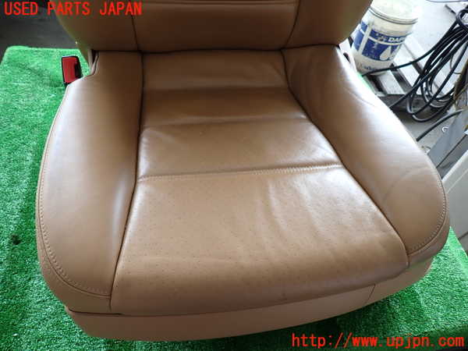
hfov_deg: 69.4
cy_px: 176
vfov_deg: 54.9
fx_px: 338
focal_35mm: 25
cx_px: 234
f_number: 2
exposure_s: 1/100
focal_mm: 4.5
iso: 100
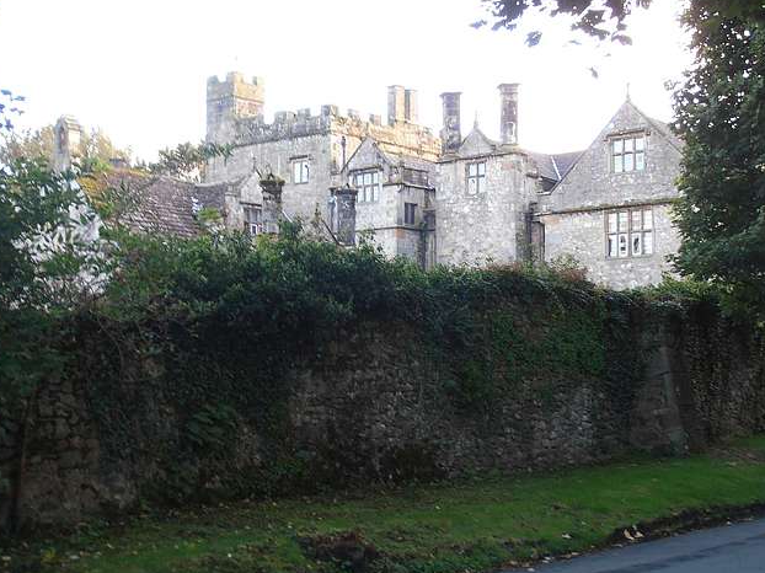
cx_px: 375
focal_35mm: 71
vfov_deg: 20.7
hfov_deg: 27.4
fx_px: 1568
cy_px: 282
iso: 125
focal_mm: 12.29
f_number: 4.8
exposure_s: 1/20
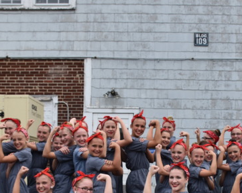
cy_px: 170
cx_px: 146
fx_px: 558
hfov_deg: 24.4
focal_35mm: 78
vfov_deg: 19.3
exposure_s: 1/500
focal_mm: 20
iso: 220
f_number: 8
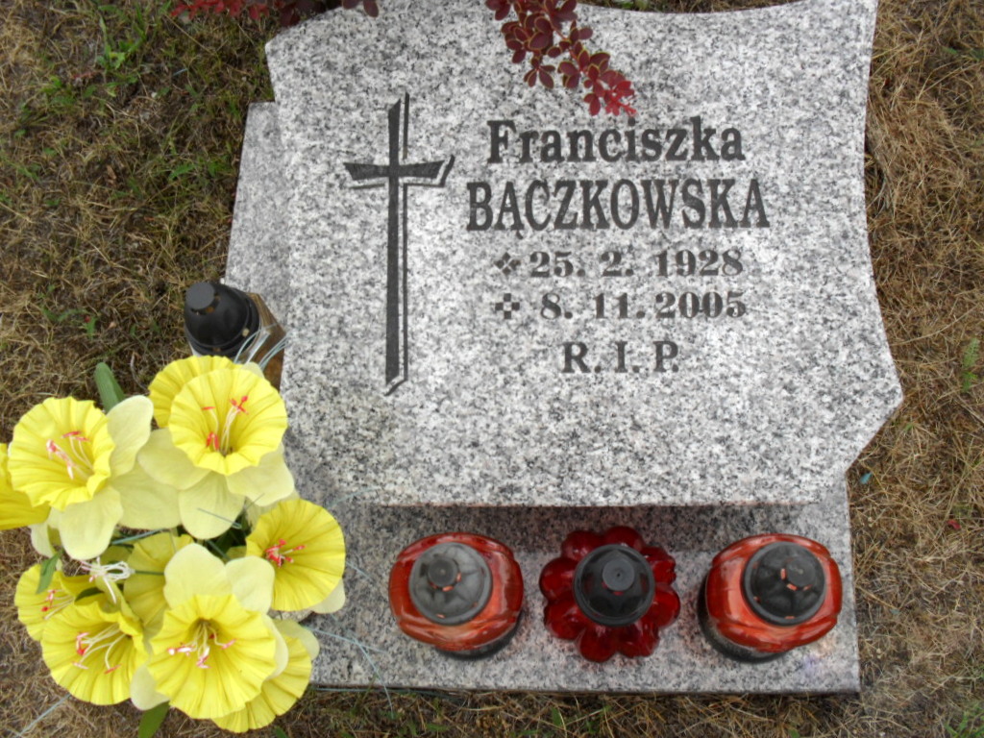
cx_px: 492
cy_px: 369
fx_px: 995
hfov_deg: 52.6
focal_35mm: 35
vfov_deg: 40.7
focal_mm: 6.3
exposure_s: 1/250
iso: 100
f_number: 3.2
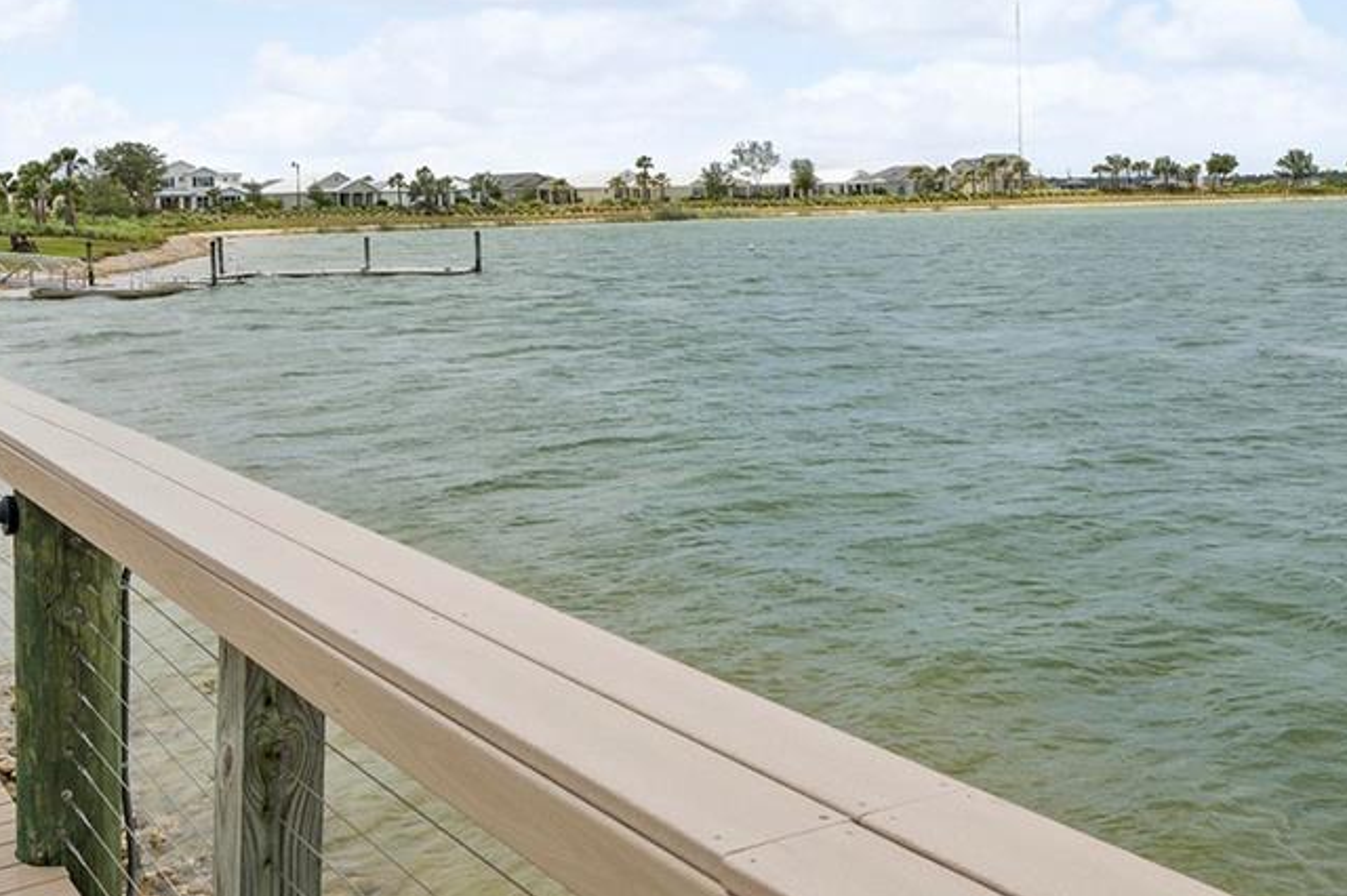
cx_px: 718
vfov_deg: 32.6
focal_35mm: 40
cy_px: 200
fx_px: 1496
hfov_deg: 48.4
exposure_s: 1/1000
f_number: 9.5
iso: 160
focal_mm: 16
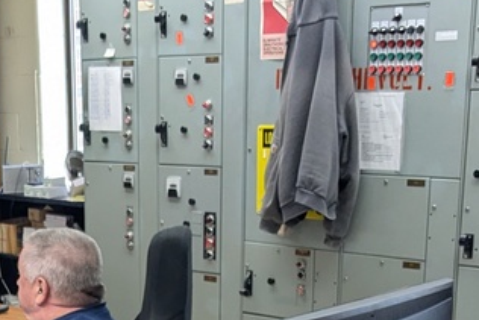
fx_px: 1211
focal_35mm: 91
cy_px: 490
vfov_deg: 14.0
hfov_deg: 21.8
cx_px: 36
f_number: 1.73
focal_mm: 4.38
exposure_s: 1/120
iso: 181
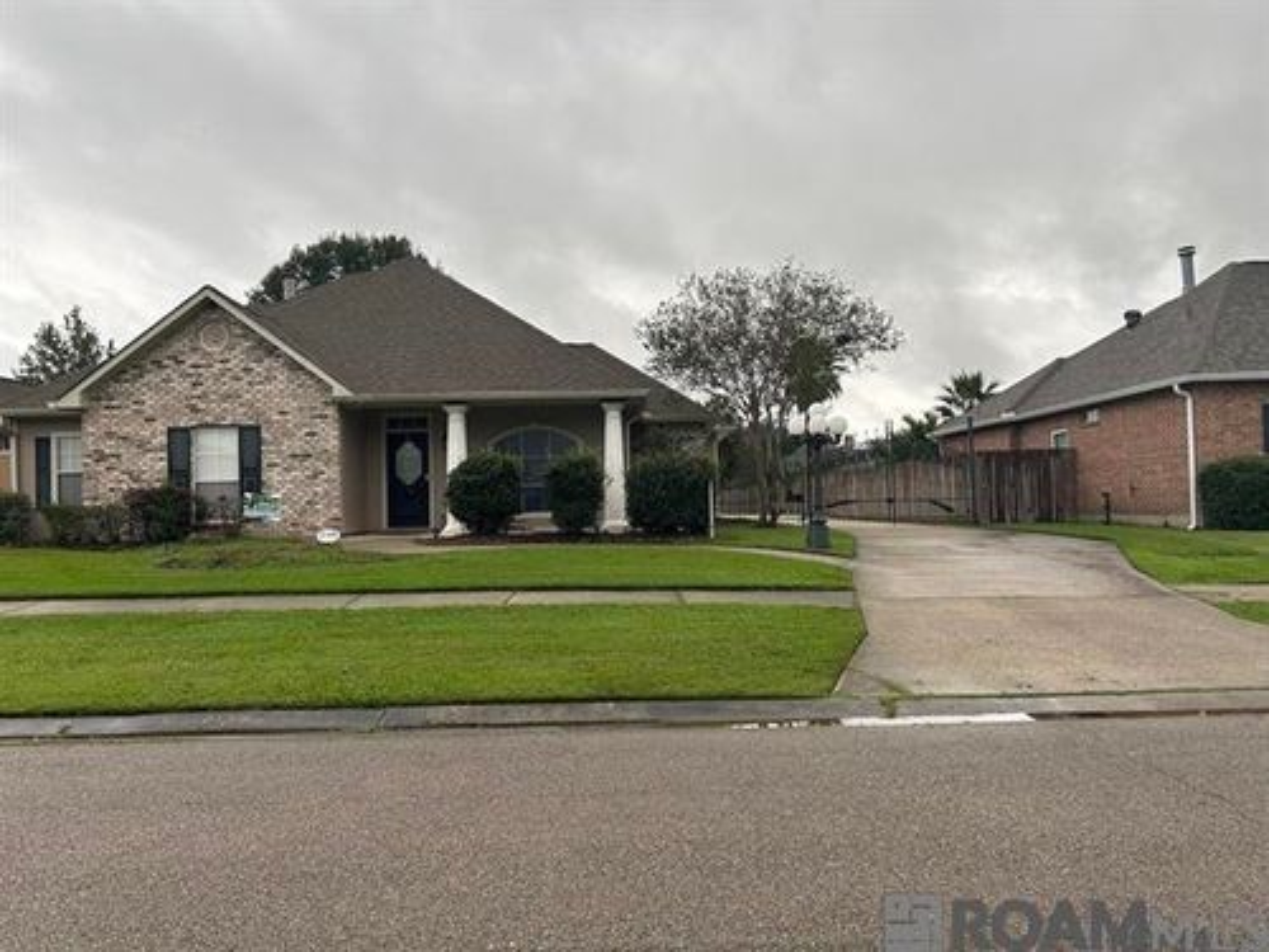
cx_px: 634
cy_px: 476
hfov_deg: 67.3
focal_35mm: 26
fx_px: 953
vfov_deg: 53.1
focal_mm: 5.7
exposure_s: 1/365
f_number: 1.5
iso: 50
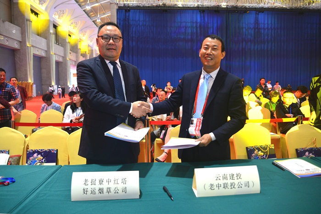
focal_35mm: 24
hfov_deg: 73.7
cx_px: 160
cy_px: 107
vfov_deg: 53.2
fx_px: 214
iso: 2000
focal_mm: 24
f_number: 3.5
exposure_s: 1/80
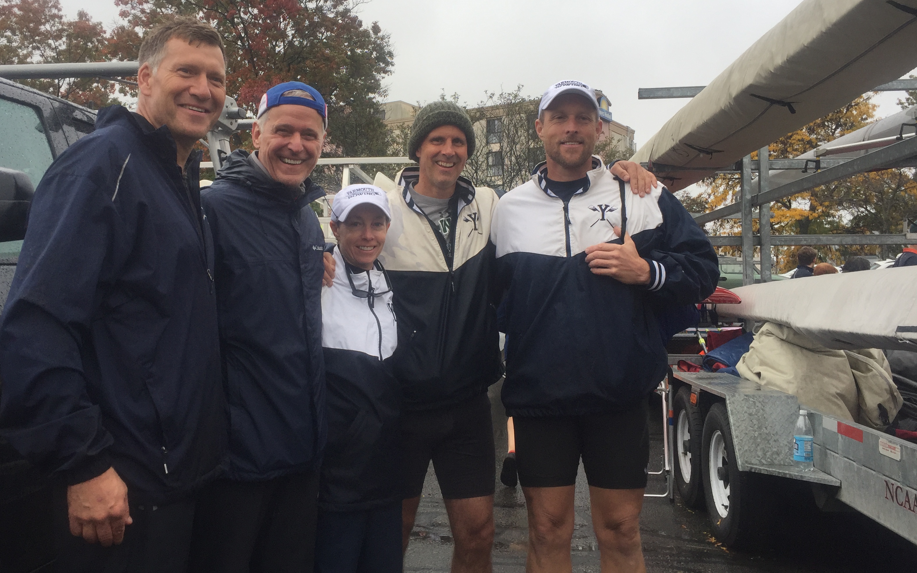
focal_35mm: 36
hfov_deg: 53.8
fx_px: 900
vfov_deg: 35.3
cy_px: 261
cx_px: 386
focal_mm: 4.15
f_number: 2.2
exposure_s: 1/213
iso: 32
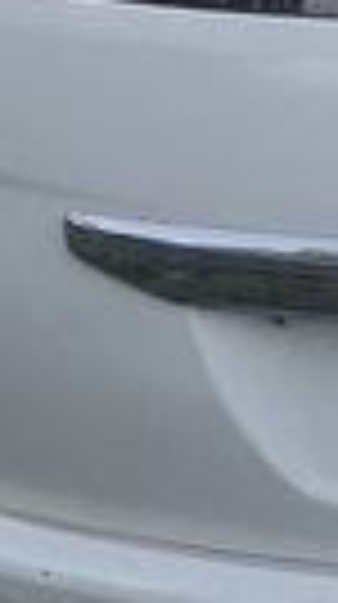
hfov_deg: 10.0
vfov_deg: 17.4
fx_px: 1871
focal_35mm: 117
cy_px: -130
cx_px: 505
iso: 100
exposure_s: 1/453
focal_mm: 6.76
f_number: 1.78
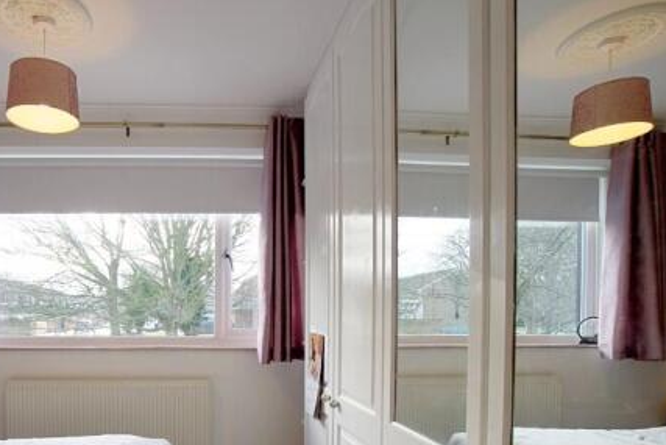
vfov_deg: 52.5
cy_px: 338
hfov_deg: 73.6
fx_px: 426
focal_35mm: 23
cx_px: 219
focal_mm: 10
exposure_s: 1/160
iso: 125
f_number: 4
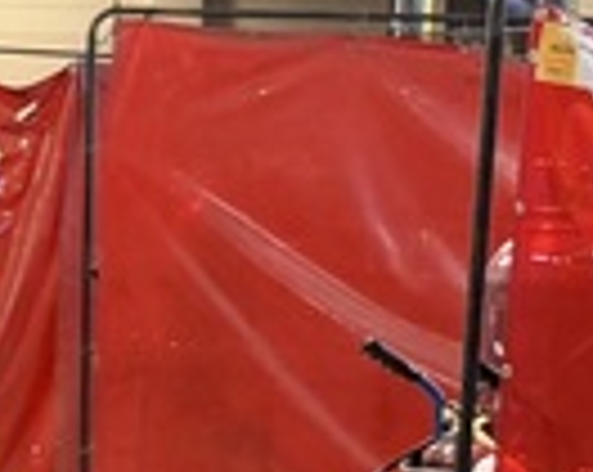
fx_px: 3187
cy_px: 108
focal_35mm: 182
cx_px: -840
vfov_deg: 8.5
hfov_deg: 9.4
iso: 250
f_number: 1.78
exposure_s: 1/60
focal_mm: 6.76
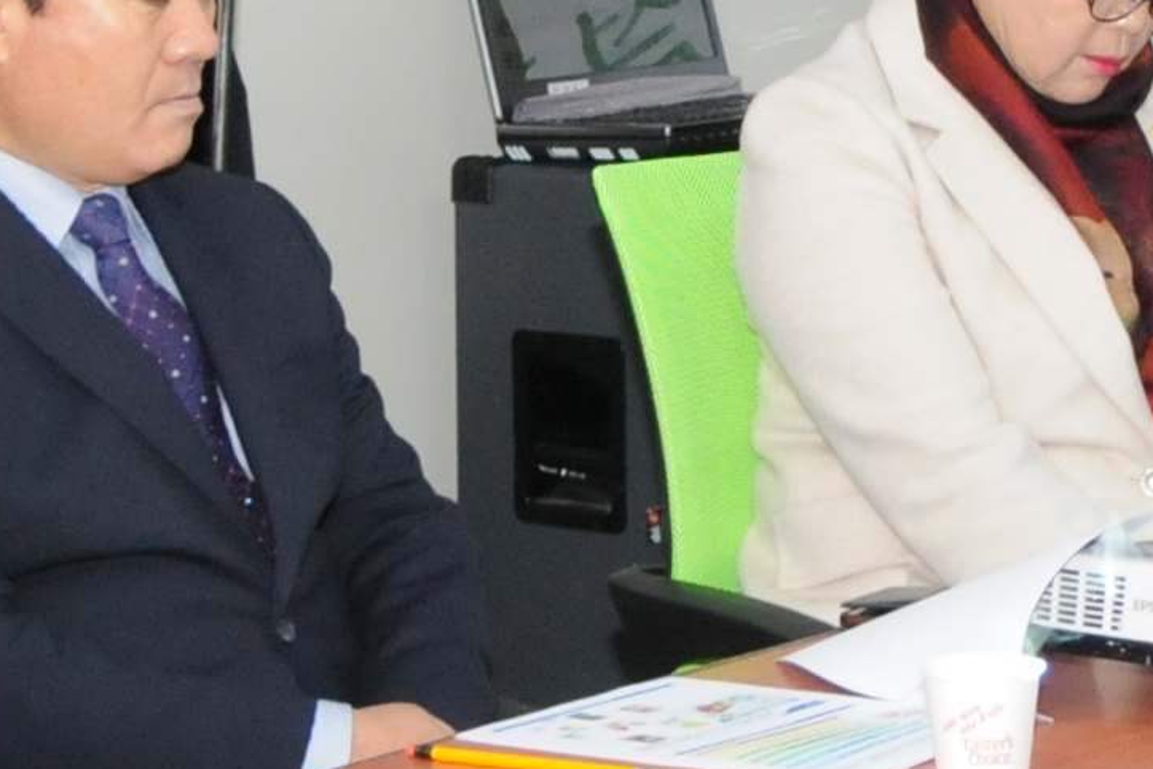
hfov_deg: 12.5
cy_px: -779
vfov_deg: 8.2
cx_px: 1462
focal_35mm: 160
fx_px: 5124
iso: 1000
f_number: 7.1
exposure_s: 1/60
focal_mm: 18
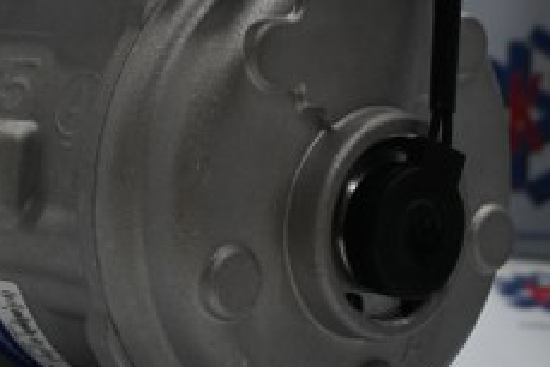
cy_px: 55
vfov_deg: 10.0
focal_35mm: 137
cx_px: 50
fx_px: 2099
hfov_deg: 14.8
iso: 500
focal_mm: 35
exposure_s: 1/60
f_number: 5.3
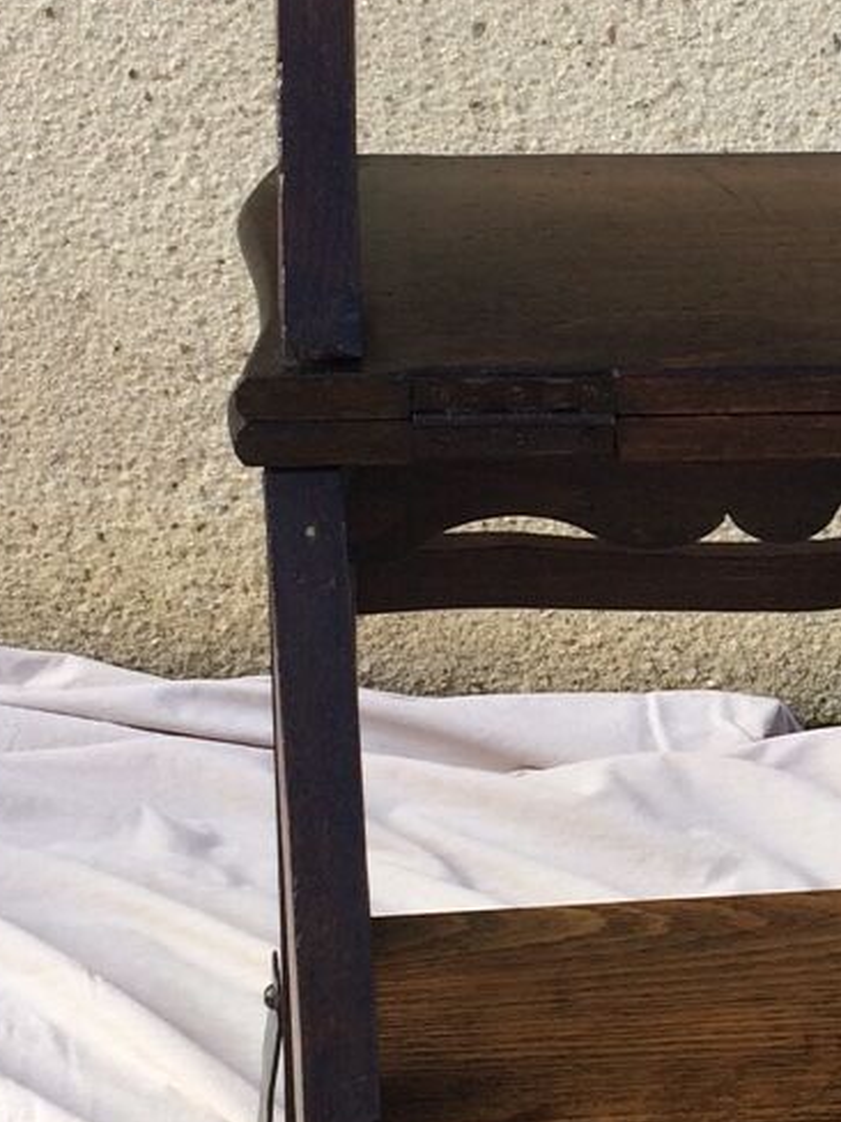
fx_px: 3142
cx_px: 820
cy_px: 485
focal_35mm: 97
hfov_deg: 15.0
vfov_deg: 20.2
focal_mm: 4.15
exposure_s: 1/488
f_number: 2.2
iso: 32
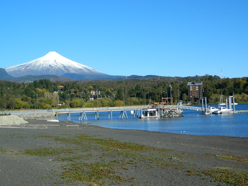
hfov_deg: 40.4
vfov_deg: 30.9
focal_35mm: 47
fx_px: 337
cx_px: 124
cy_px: 93
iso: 80
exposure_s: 1/800
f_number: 3.6
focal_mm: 8.4
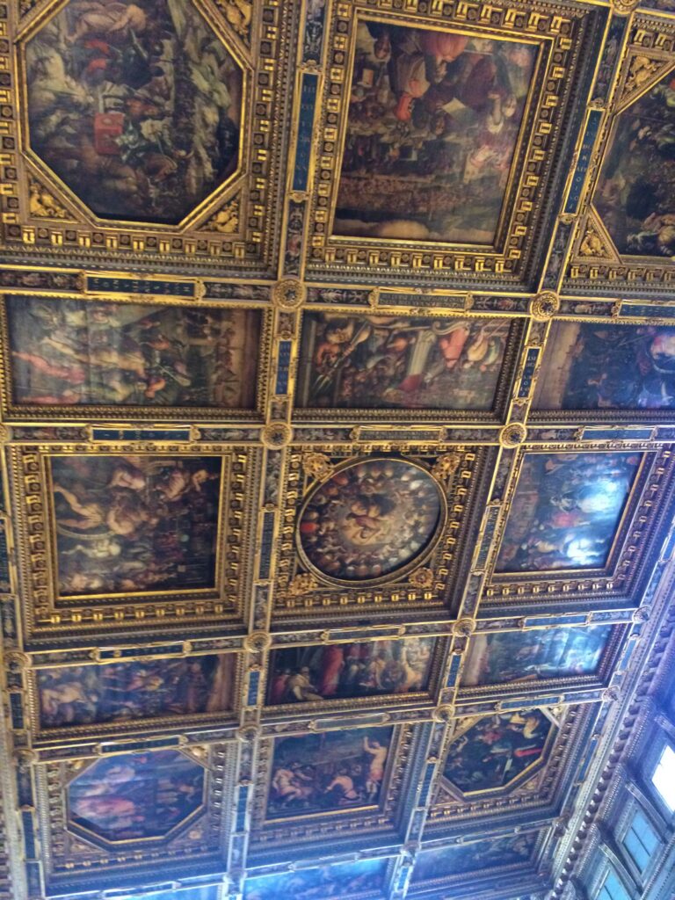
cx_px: 338
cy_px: 450
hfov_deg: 48.2
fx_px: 754
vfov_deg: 61.7
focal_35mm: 29
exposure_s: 1/33
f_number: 2.2
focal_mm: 4.15
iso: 320
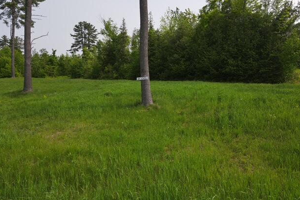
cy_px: 90
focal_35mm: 26
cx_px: 150
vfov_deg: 49.5
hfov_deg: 69.4
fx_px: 217
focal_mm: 4.5
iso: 100
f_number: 2.8
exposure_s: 1/640
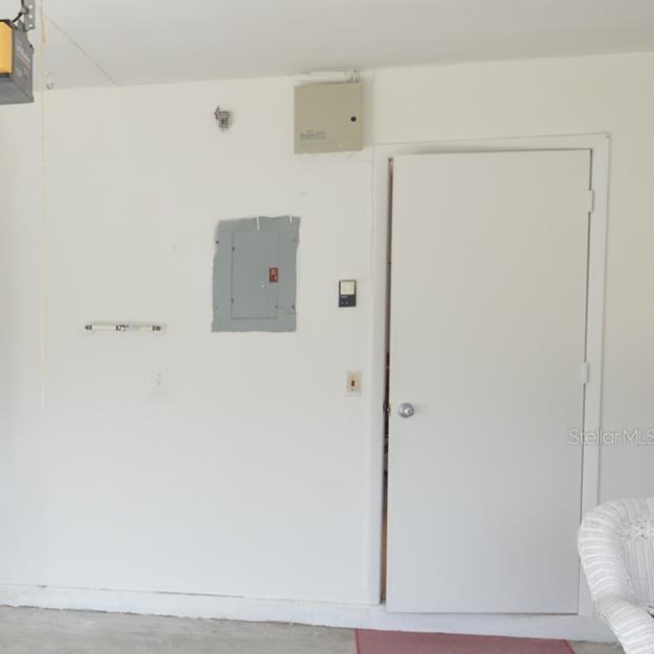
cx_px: -173
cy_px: 437
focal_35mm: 65
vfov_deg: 26.3
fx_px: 1389
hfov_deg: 23.7
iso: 180
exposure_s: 1/125
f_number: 5.6
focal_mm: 20
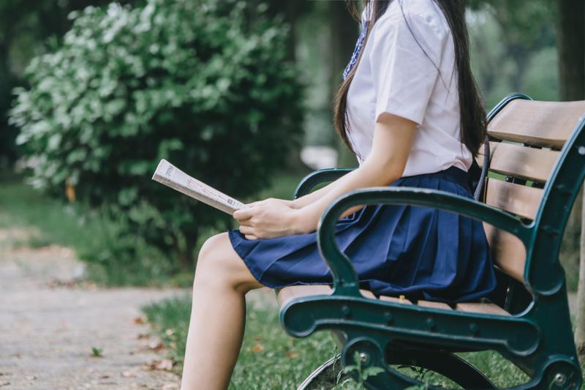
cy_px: 195
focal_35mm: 179
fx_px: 2908
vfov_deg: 7.7
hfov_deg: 11.5
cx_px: 292
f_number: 5.6
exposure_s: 1/200
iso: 640
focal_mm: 179
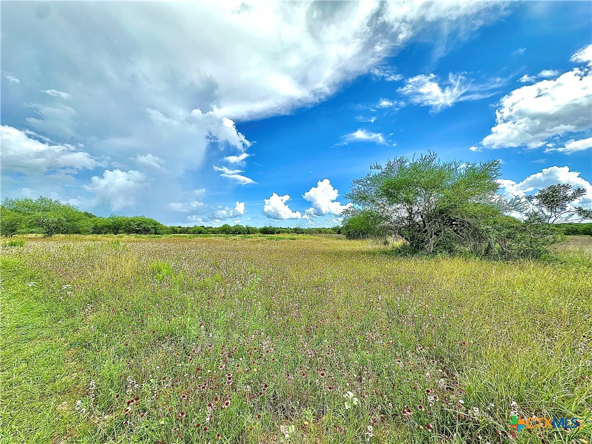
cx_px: 296
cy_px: 222
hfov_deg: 102.1
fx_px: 239
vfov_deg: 85.7
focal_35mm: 14
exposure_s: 1/2212
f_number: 2.2
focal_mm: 2.22
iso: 50
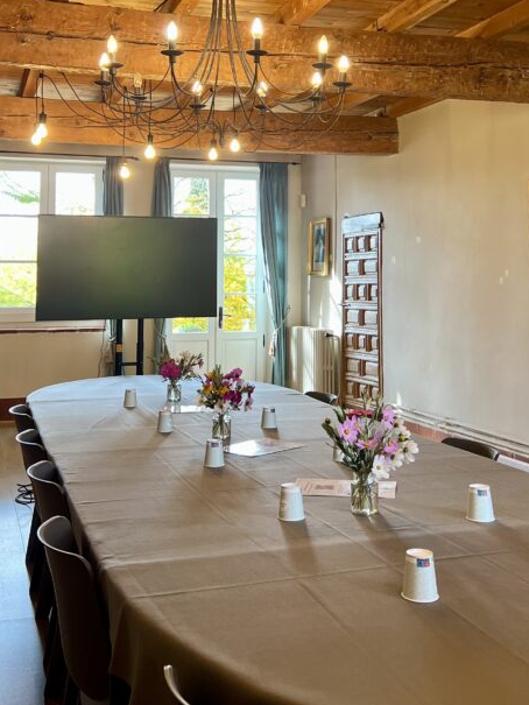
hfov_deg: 32.9
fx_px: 896
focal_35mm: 44
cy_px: 210
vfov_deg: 42.1
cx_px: 275
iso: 100
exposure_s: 1/100
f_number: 1.5
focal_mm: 5.7
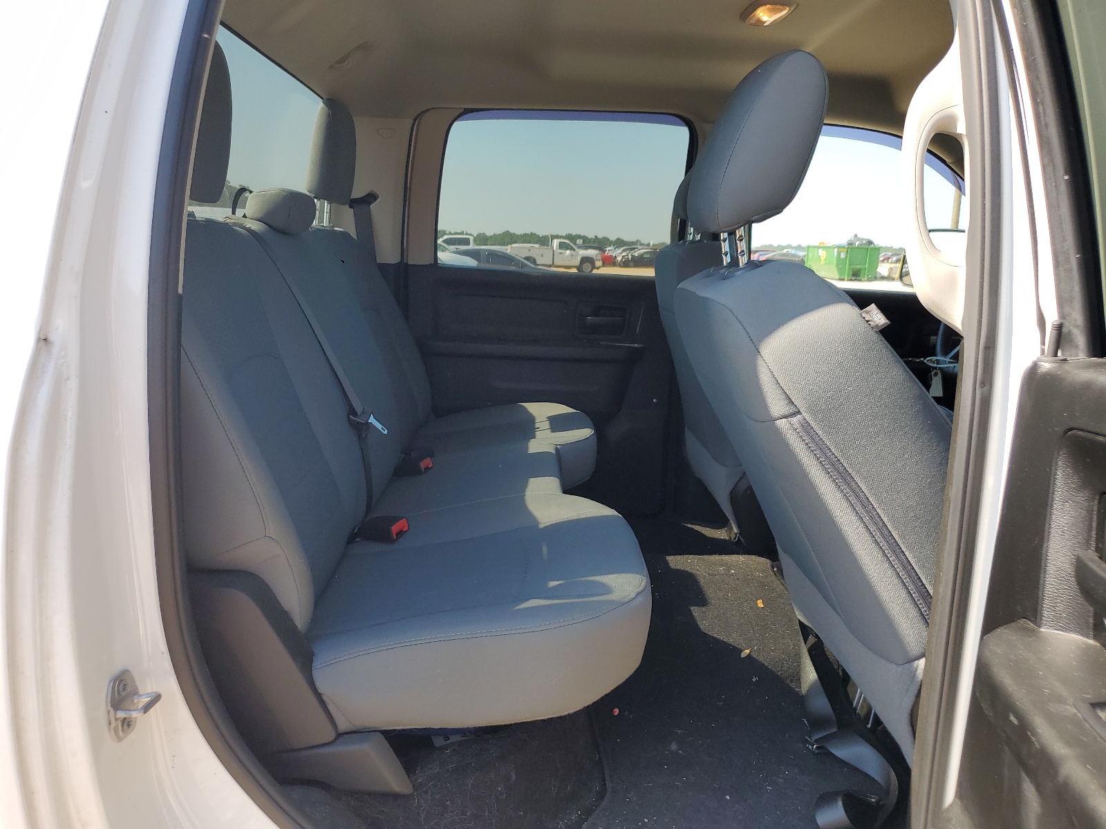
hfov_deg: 67.3
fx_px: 831
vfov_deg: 53.1
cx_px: 553
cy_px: 414
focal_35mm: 26
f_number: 1.5
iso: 50
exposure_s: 1/769
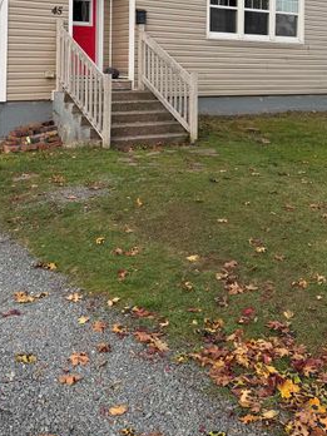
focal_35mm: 46
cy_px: 48
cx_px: 142
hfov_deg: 31.5
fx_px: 579
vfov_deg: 38.6
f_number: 1.78
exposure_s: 1/822
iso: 80
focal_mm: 6.76
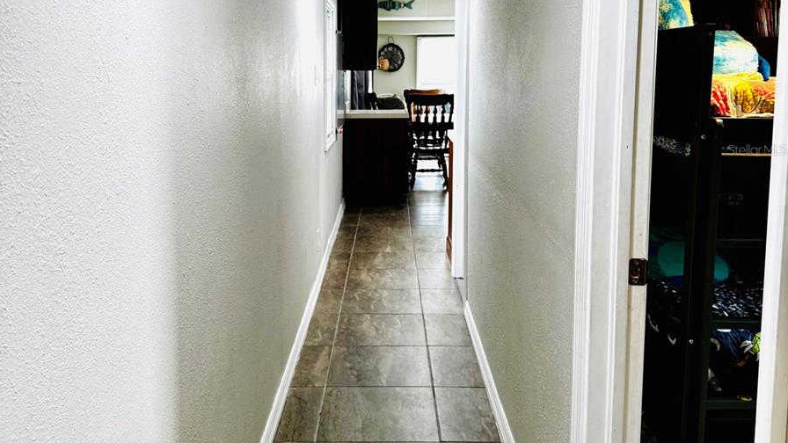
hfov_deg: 56.6
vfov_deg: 33.4
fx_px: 731
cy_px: 149
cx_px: 394
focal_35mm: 35
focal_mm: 6.76
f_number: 1.78
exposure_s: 1/120
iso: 160
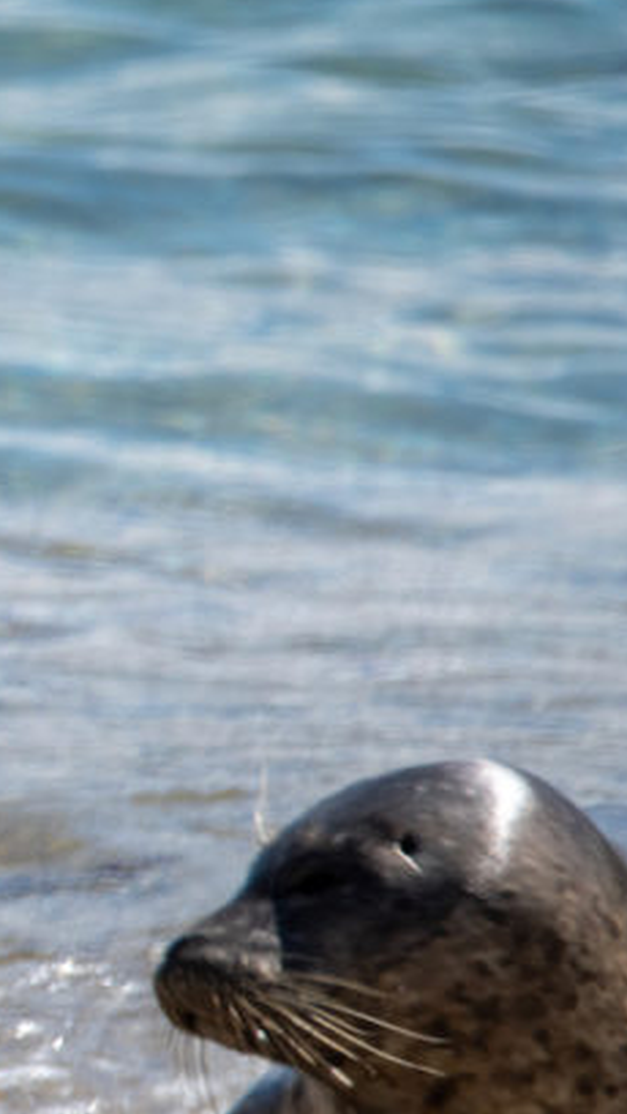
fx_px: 69709
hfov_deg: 0.5
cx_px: -690
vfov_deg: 0.9
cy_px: 500
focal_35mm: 2358
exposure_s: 1/1000
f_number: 6.3
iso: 200
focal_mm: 600
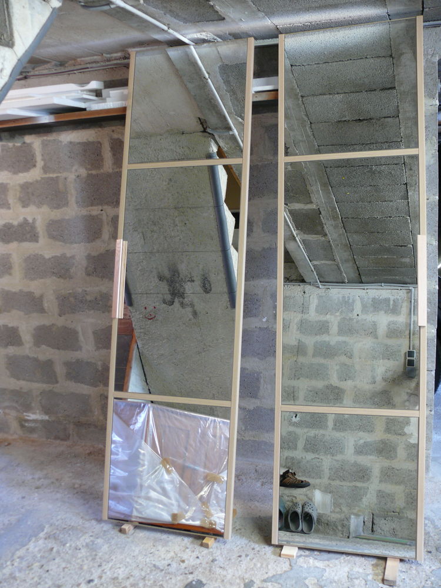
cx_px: 220
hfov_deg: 38.7
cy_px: 294
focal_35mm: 37
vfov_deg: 50.1
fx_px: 628
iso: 100
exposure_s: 1/2.5
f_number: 2.8
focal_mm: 7.8
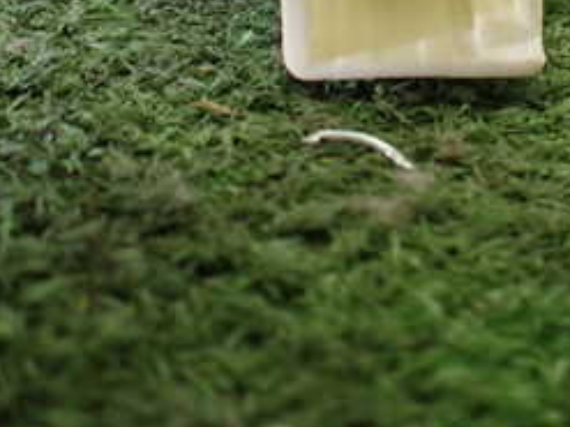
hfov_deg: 26.4
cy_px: -60
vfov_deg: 19.2
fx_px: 1201
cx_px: 425
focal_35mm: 73
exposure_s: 1/60
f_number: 2.3
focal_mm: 5.4
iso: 800
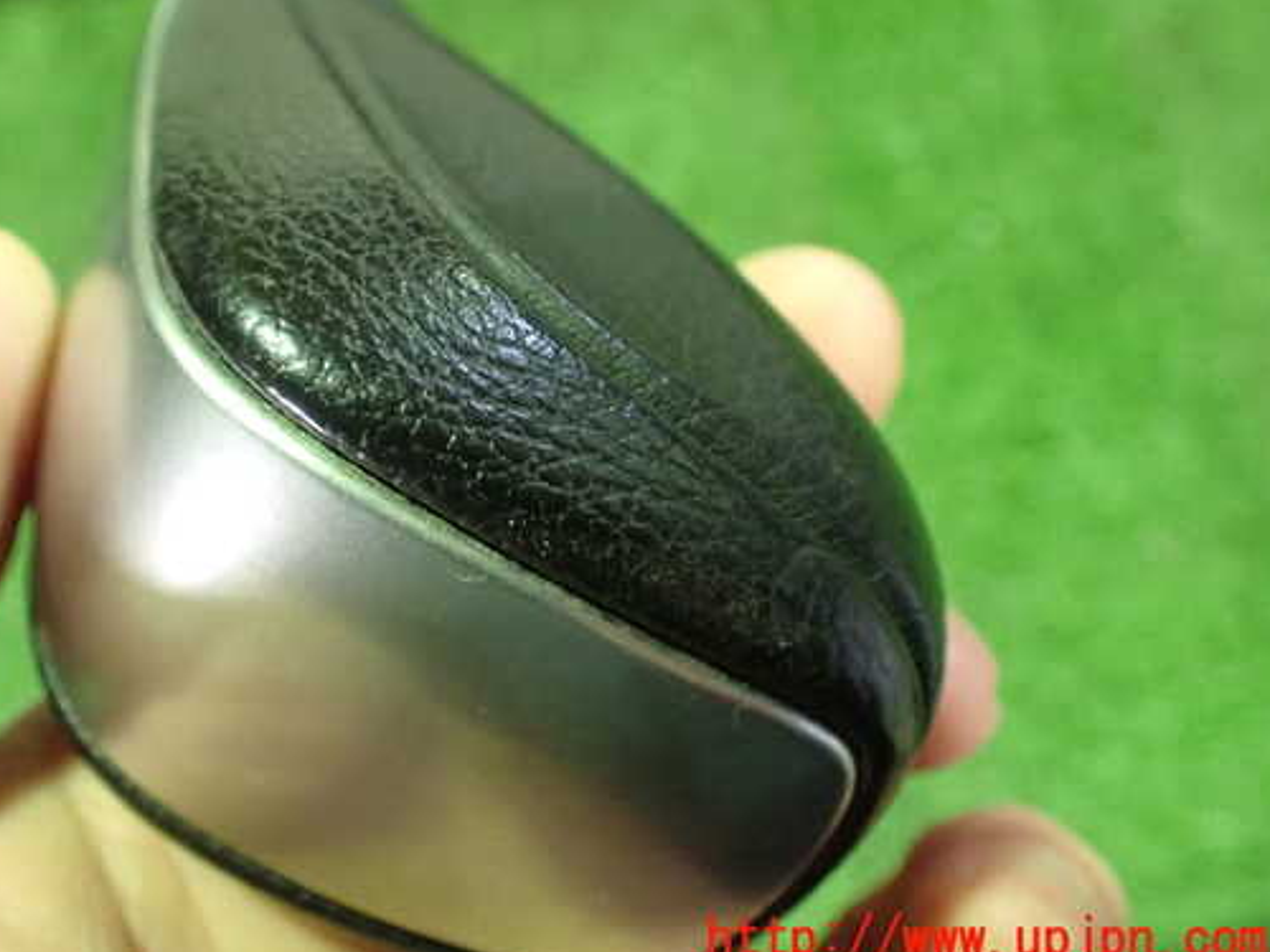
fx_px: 1321
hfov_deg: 51.1
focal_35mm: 36
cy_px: 401
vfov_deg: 39.6
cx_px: 518
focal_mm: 5.4
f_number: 2.3
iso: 1250
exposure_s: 1/30
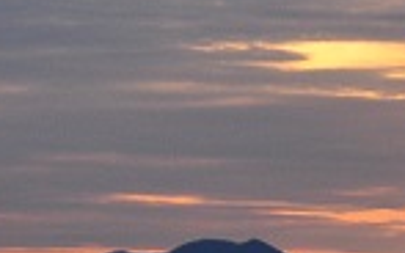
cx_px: 147
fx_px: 5256
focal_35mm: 476
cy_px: 37
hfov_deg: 4.4
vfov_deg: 2.8
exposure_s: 1/1600
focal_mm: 46
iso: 320
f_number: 3.5
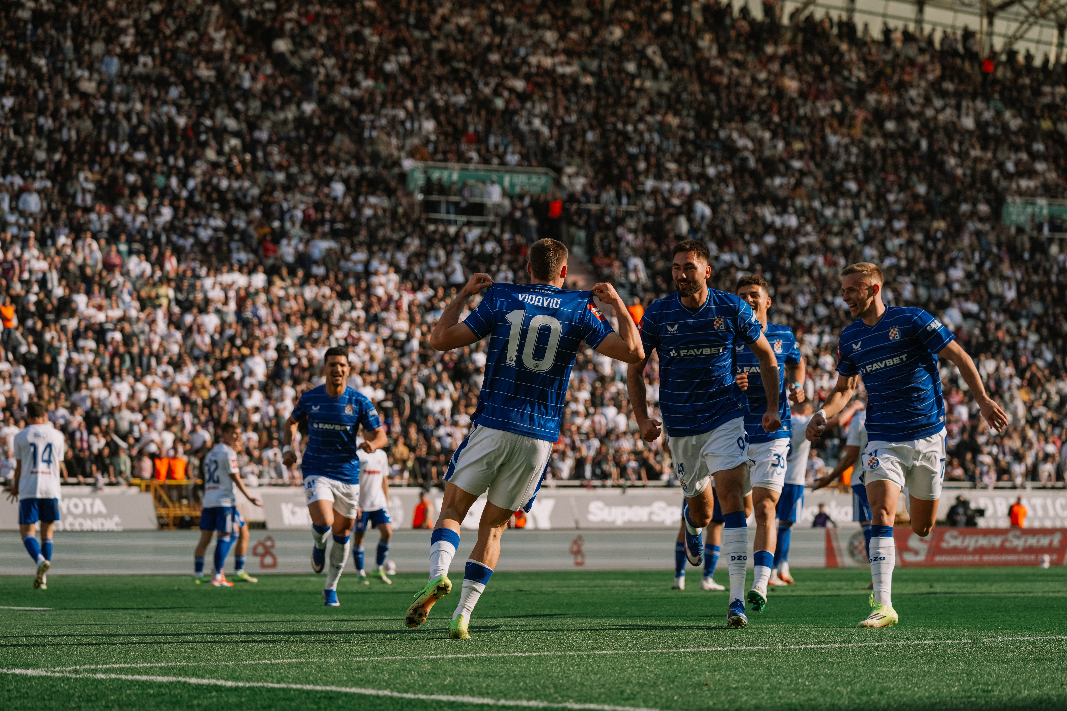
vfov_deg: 11.3
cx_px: 534
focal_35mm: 121
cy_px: 356
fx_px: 3586
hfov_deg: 16.9
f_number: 4
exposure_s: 1/5000
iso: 500
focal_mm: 121
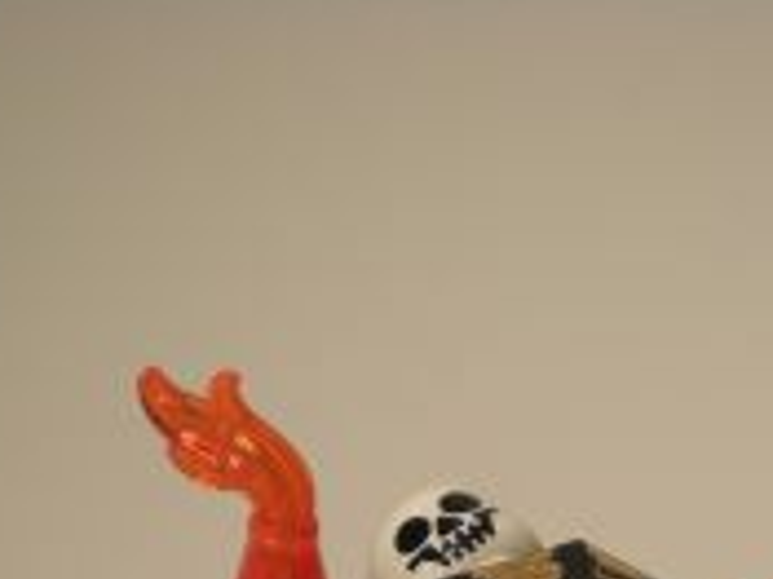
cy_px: 789
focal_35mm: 123
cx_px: 451
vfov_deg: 11.7
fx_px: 2745
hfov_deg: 16.0
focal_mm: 7.4
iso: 76
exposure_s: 1/76.4
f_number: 3.5
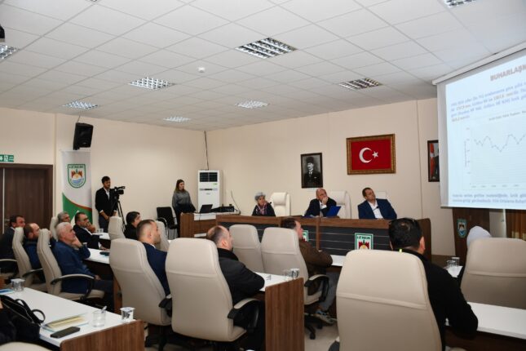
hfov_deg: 67.4
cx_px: 263
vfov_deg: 47.9
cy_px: 176
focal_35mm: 27
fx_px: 394
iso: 400
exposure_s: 1/60
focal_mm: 18
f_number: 4
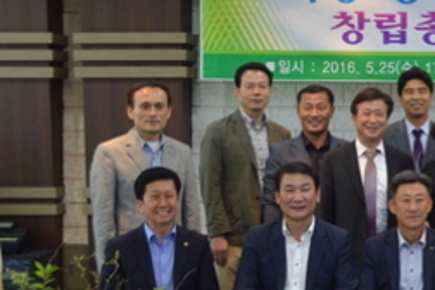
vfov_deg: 13.6
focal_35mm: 101
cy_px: 136
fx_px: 1220
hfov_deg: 18.5
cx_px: 596
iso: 560
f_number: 4
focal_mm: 24
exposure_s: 1/40
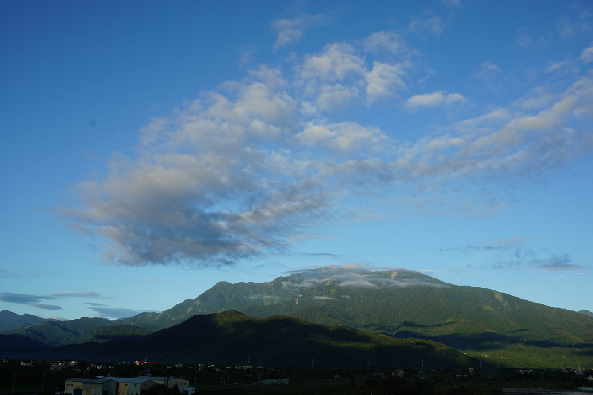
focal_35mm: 34
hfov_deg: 55.1
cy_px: 198
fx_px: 568
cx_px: 296
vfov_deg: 38.4
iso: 100
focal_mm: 23
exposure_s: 1/125
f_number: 11
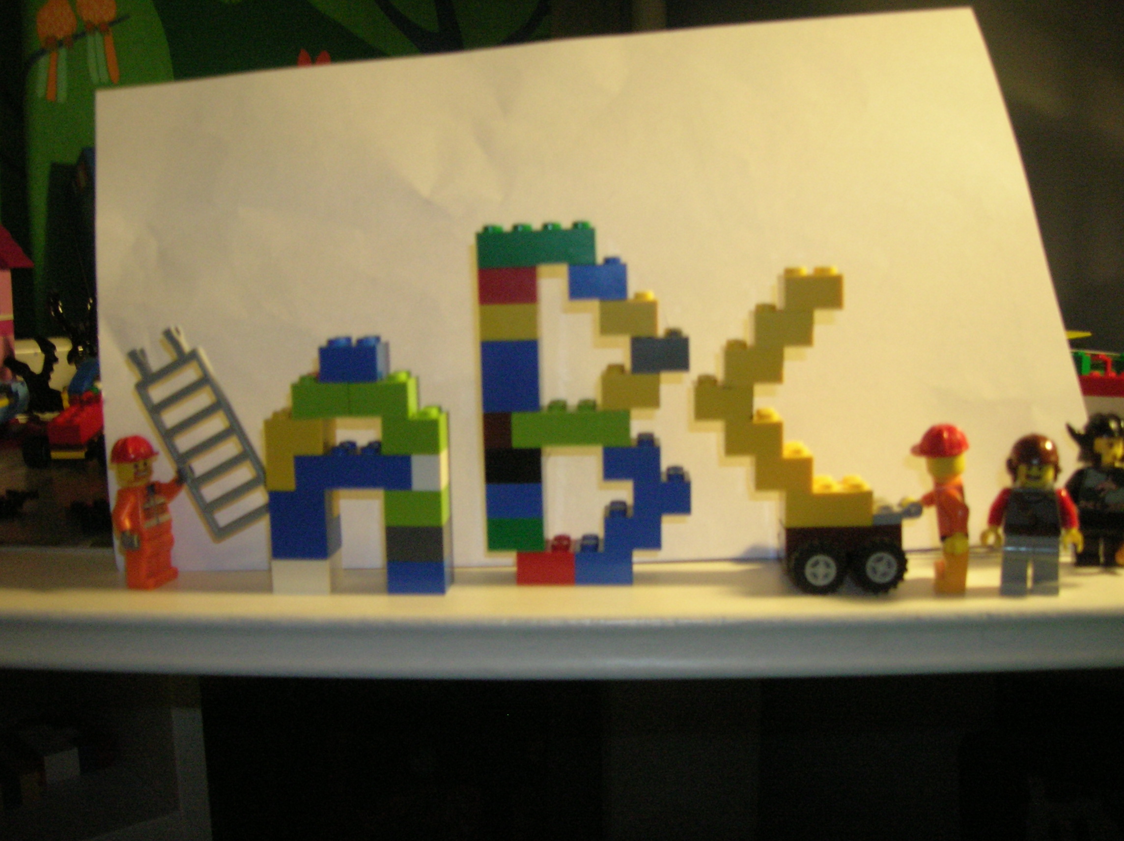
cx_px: 562
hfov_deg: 54.0
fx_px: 1103
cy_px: 420
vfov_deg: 41.7
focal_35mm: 34
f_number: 2.9
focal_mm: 5.7
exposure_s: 1/8.6
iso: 200
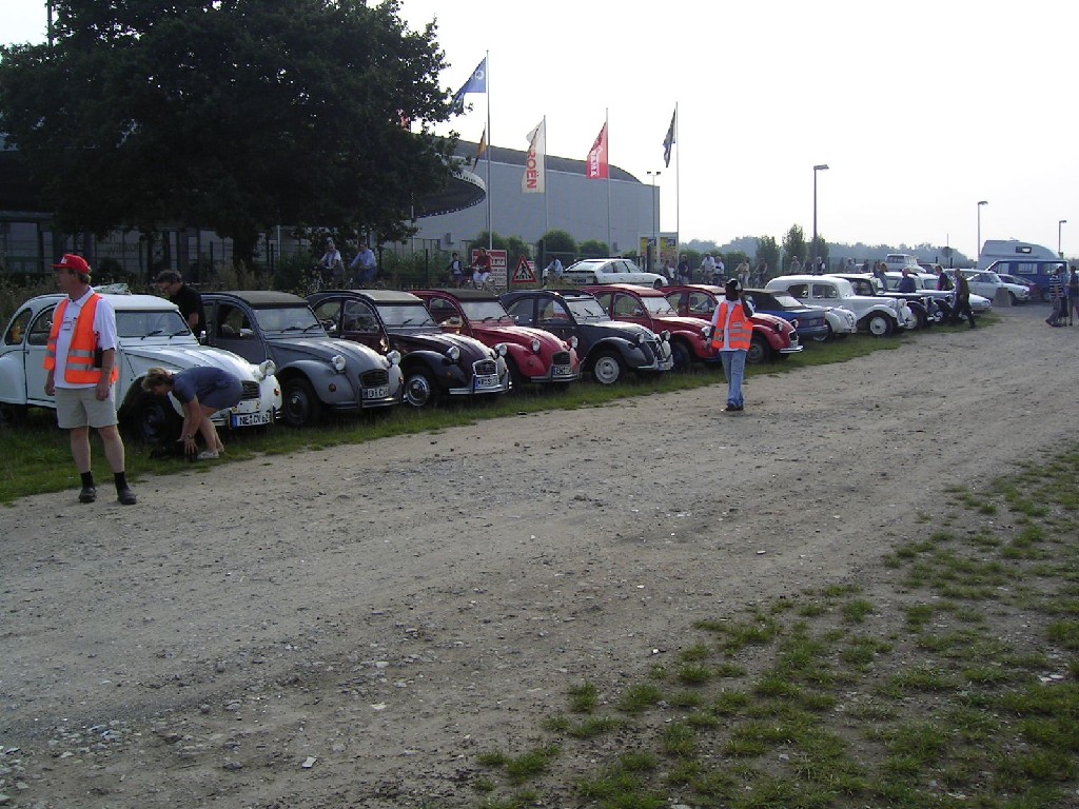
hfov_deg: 51.4
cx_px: 540
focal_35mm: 36
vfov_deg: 39.7
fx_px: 1122
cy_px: 404
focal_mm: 5.6
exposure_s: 1/391
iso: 50
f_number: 4.8
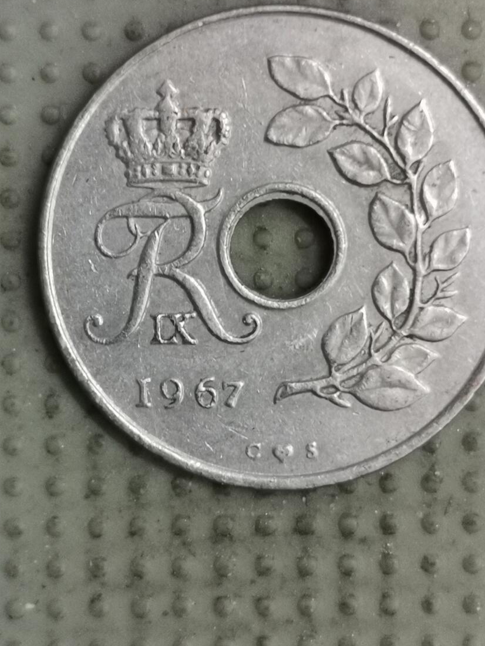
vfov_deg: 23.0
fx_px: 1588
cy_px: 294
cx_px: 246
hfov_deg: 17.4
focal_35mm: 85
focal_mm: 4.75
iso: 400
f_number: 1.8
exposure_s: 1/30
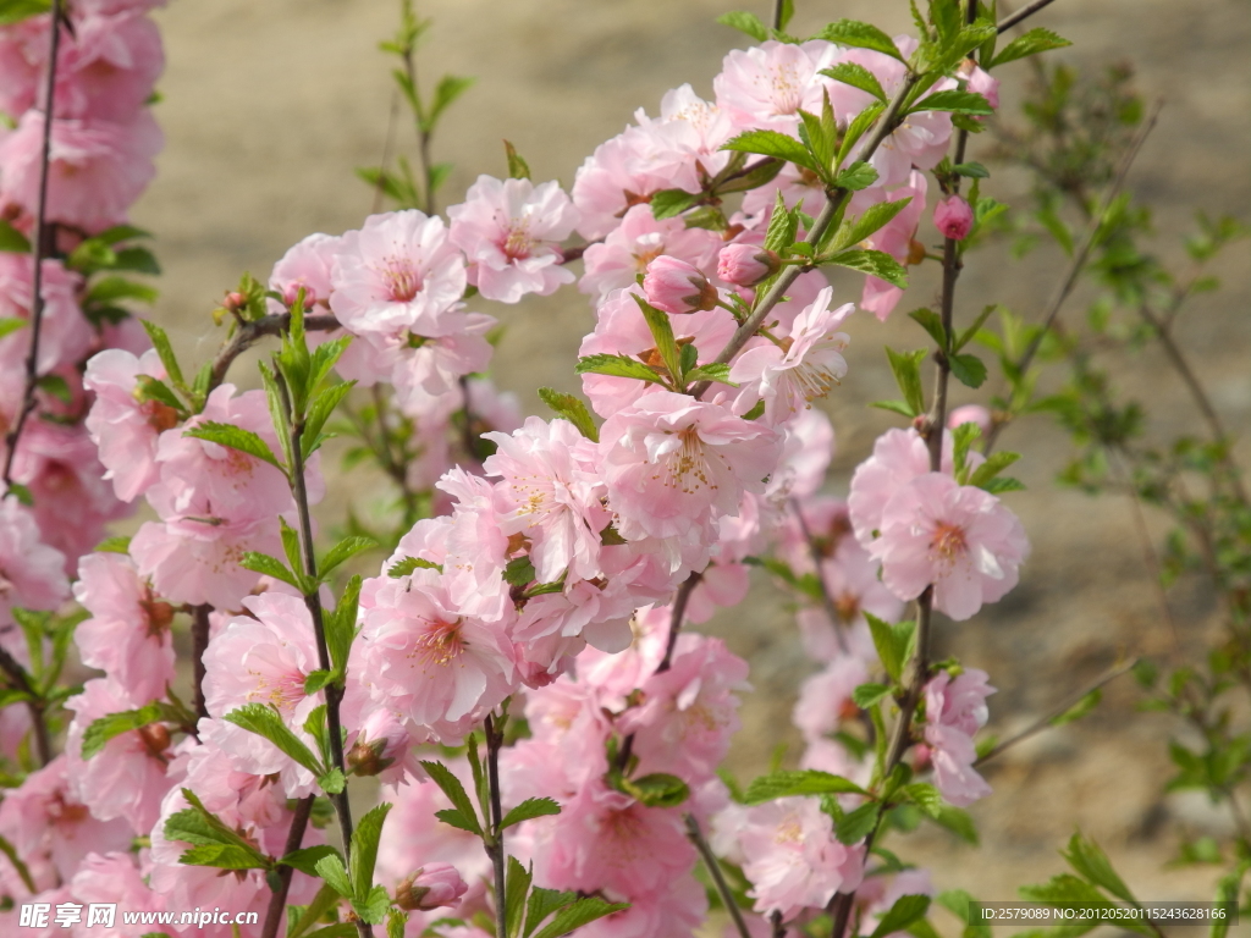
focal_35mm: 200
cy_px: 469
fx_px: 7228
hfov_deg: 9.9
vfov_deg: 7.4
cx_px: 626
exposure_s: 1/400
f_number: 5.6
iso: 100
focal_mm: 42.6
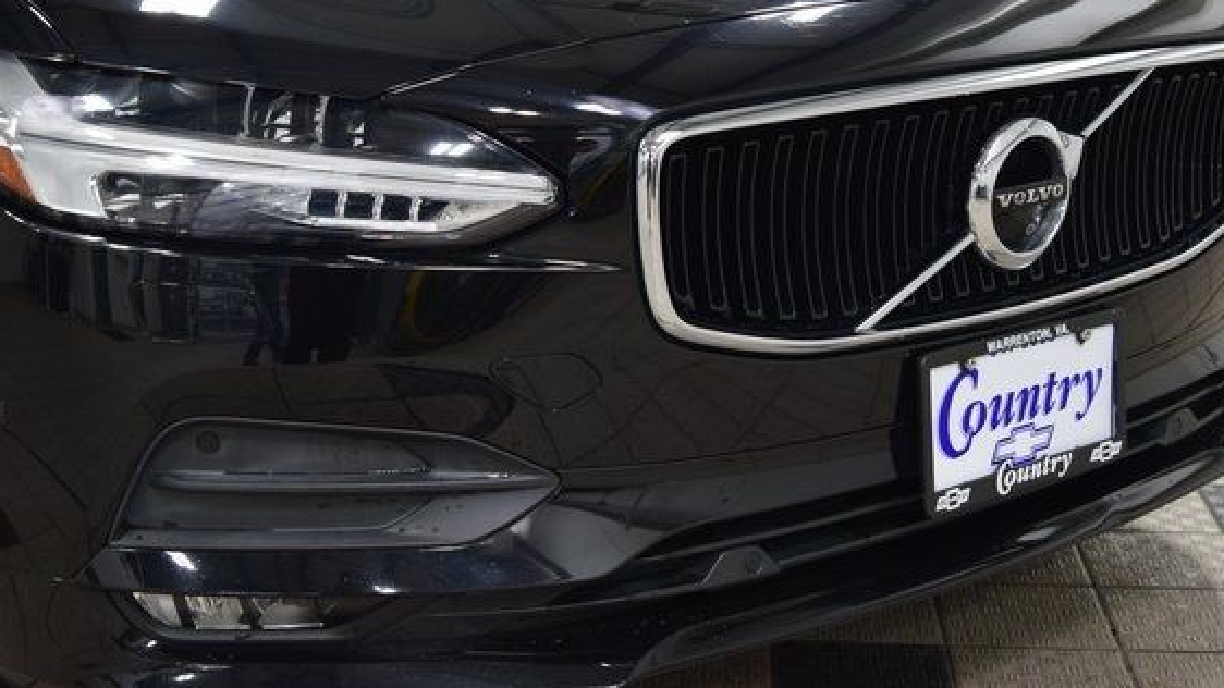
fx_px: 2207
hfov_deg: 31.0
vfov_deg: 17.7
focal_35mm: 68
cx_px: 623
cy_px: 251
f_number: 6.3
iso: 560
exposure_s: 1/15
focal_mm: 38
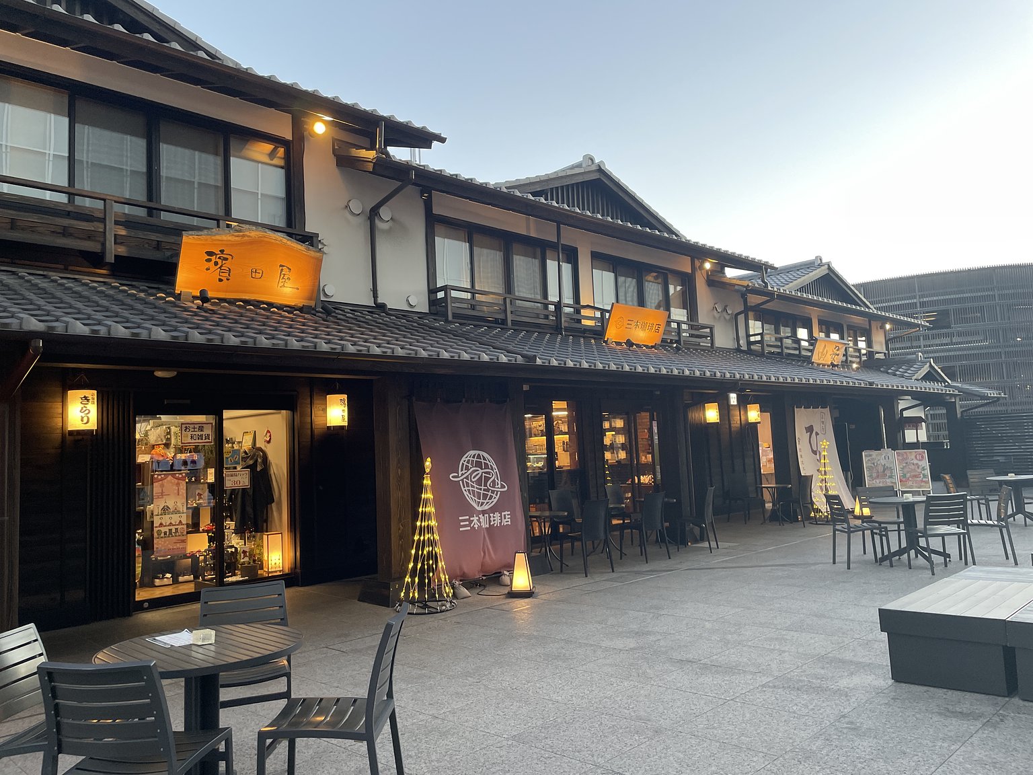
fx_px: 776
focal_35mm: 26
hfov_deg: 67.3
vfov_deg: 53.1
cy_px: 388
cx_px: 516
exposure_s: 1/100
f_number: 1.6
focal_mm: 4.2
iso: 100
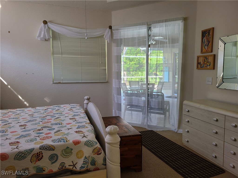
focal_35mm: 26
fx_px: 179
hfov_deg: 67.3
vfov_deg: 53.1
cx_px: 119
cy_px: 89
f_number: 1.8
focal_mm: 5.4
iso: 64
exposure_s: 1/59
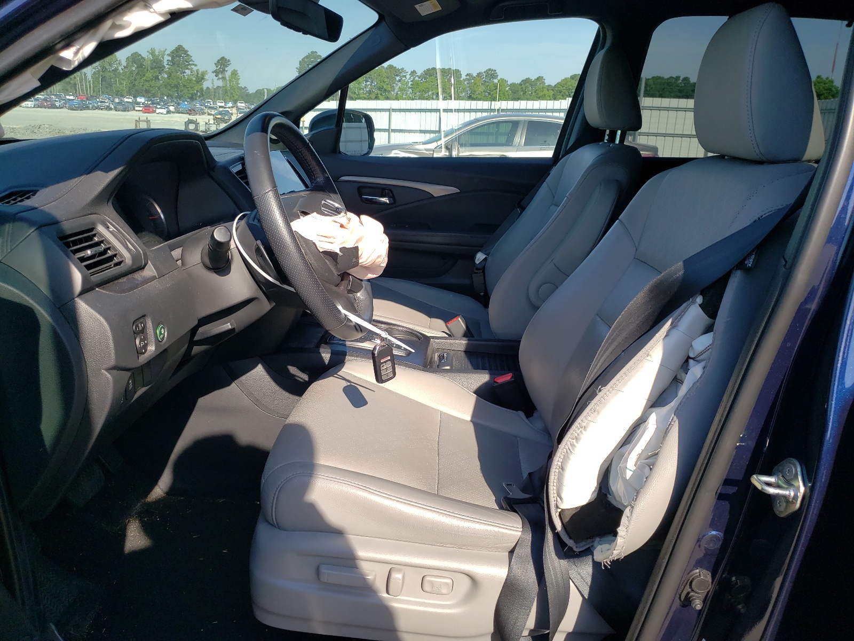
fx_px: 641
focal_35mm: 26
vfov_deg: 53.1
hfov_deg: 67.3
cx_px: 427
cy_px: 320
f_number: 1.5
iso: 50
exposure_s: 1/1429
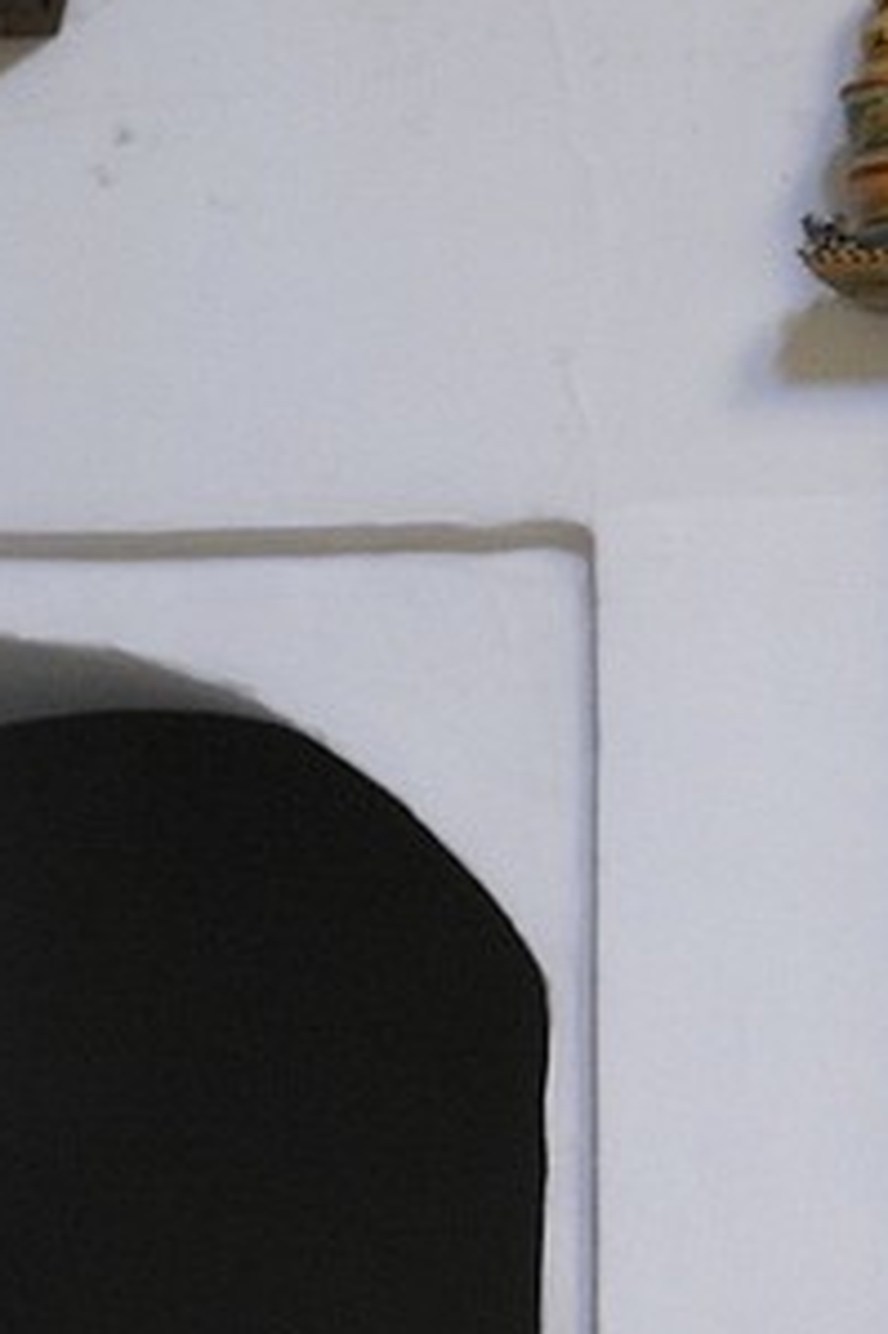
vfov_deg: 9.2
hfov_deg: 6.1
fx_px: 7927
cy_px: 2347
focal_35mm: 214
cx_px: 2285
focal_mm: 40
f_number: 4
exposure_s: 1/50
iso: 800
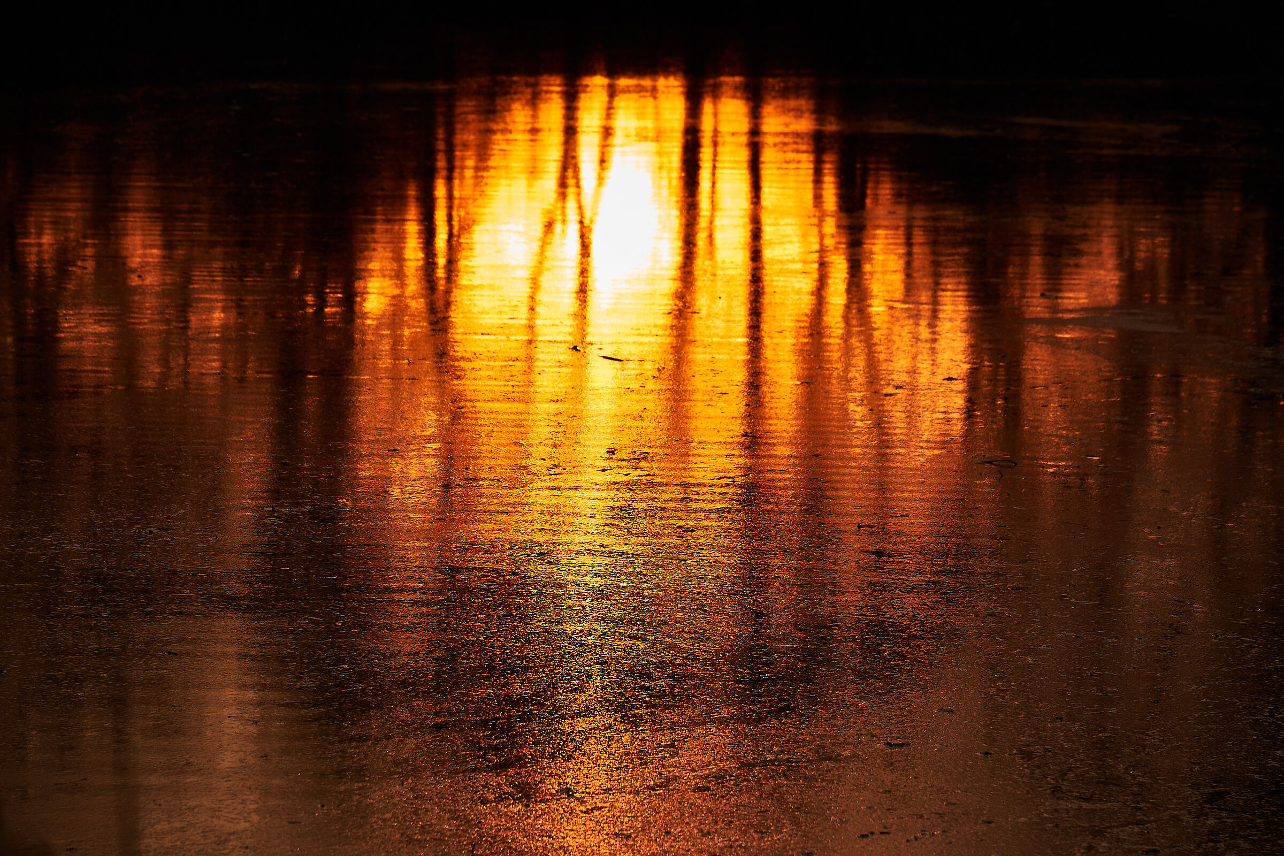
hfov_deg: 6.9
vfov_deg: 4.6
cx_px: 642
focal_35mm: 300
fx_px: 10699
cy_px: 428
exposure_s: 1/180
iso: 400
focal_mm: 200
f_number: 8
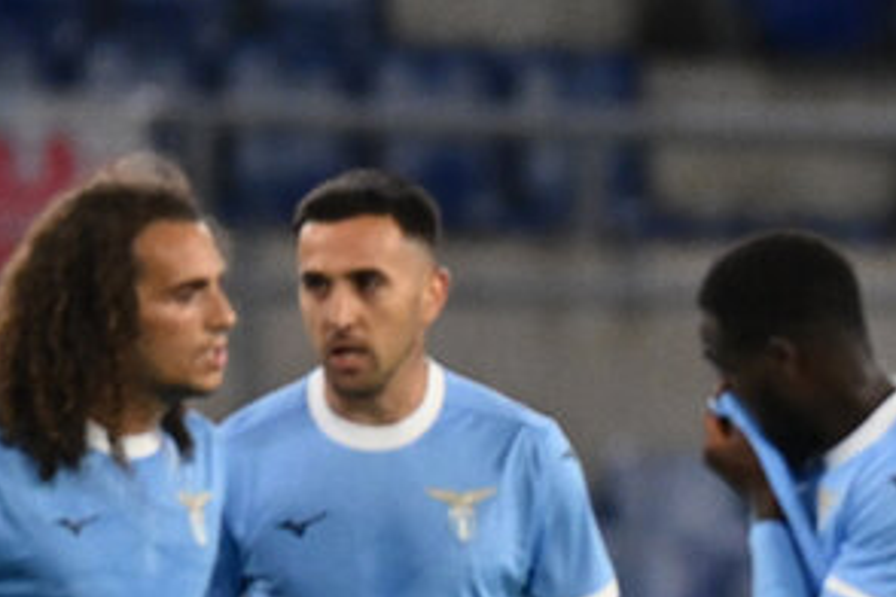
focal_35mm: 1391
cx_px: 1228
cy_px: 813
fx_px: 34618
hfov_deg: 1.5
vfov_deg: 1.0
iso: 1600
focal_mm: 400
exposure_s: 1/2000
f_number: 3.2
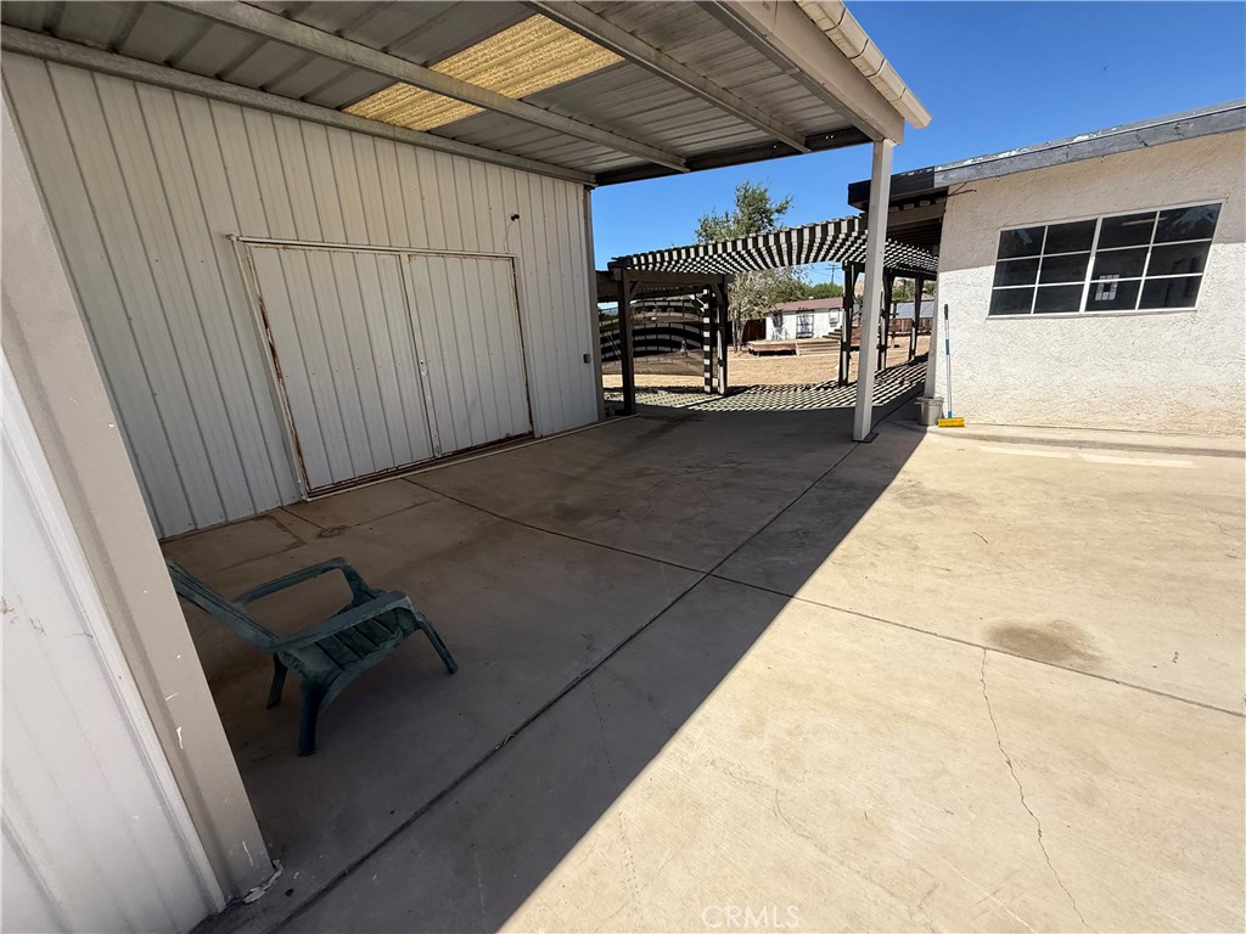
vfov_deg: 85.7
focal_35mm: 14
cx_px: 623
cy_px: 467
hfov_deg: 102.1
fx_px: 504
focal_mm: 2.22
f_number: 2.2
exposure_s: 1/2410
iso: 64
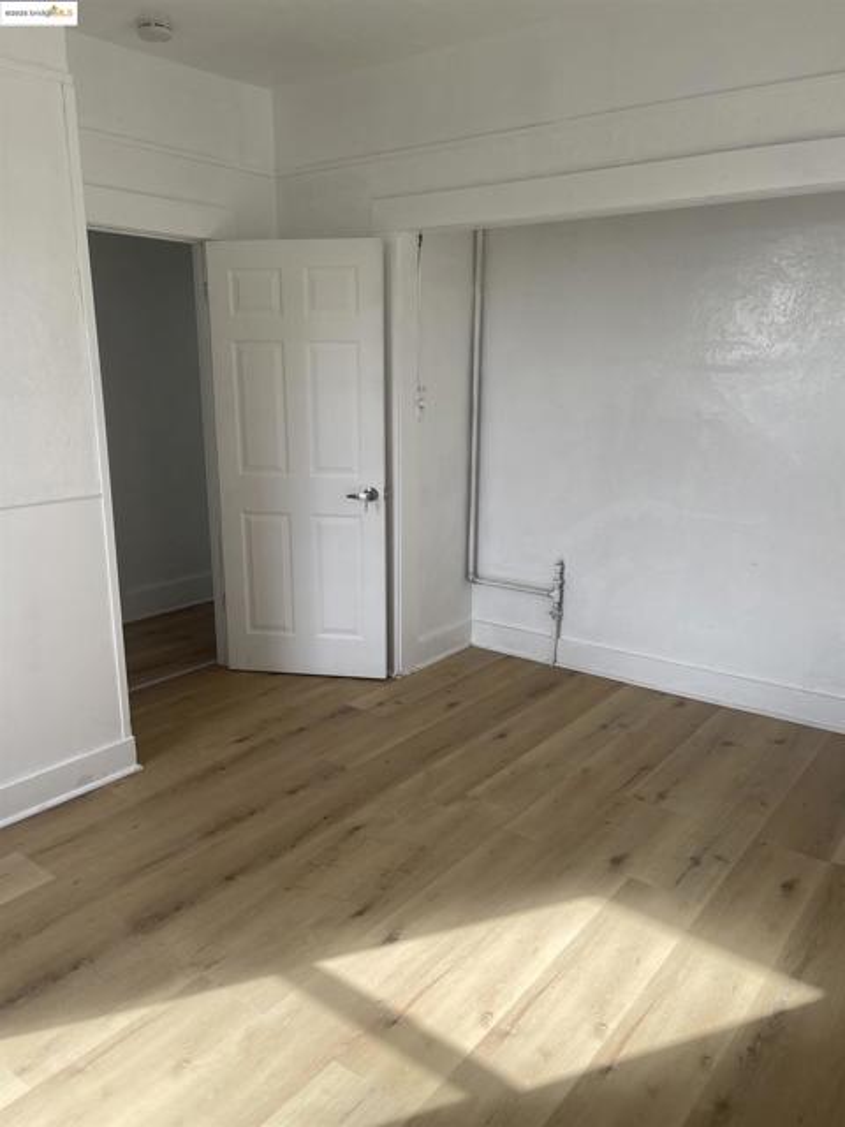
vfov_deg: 69.4
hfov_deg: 54.9
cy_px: 564
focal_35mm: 25
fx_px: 814
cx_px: 422
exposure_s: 1/492
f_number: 1.6
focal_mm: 5.1
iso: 32
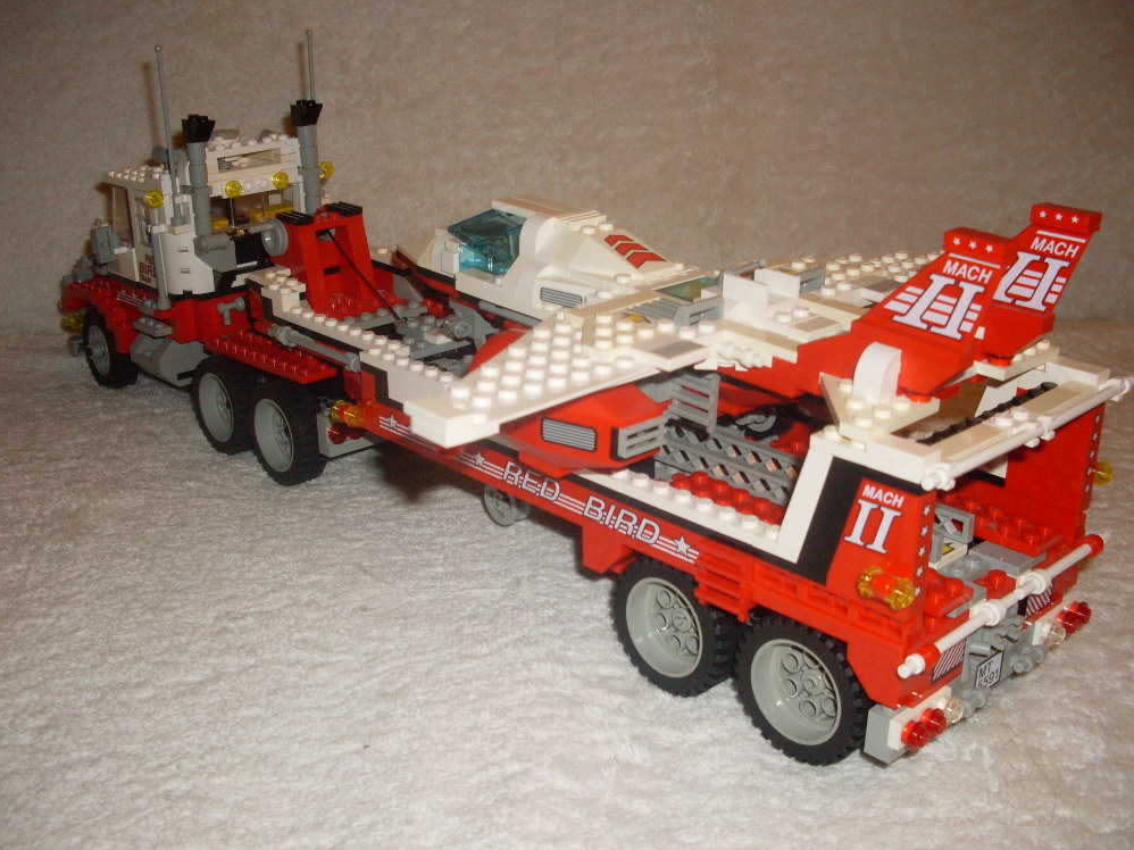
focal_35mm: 39
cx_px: 572
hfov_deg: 47.9
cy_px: 426
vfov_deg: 36.8
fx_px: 1277
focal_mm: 6.3
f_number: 2.8
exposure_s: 1/45
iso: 100
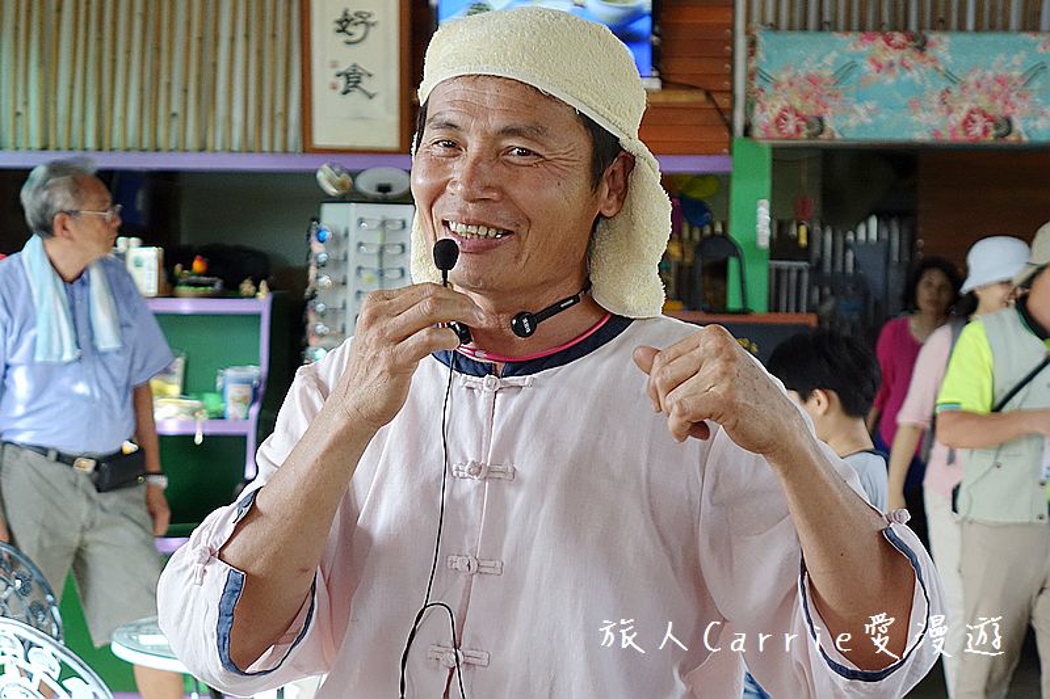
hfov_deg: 26.7
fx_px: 2216
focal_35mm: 76
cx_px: 525
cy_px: 350
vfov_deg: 17.9
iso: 640
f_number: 2.8
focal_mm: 28.02
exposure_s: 1/160
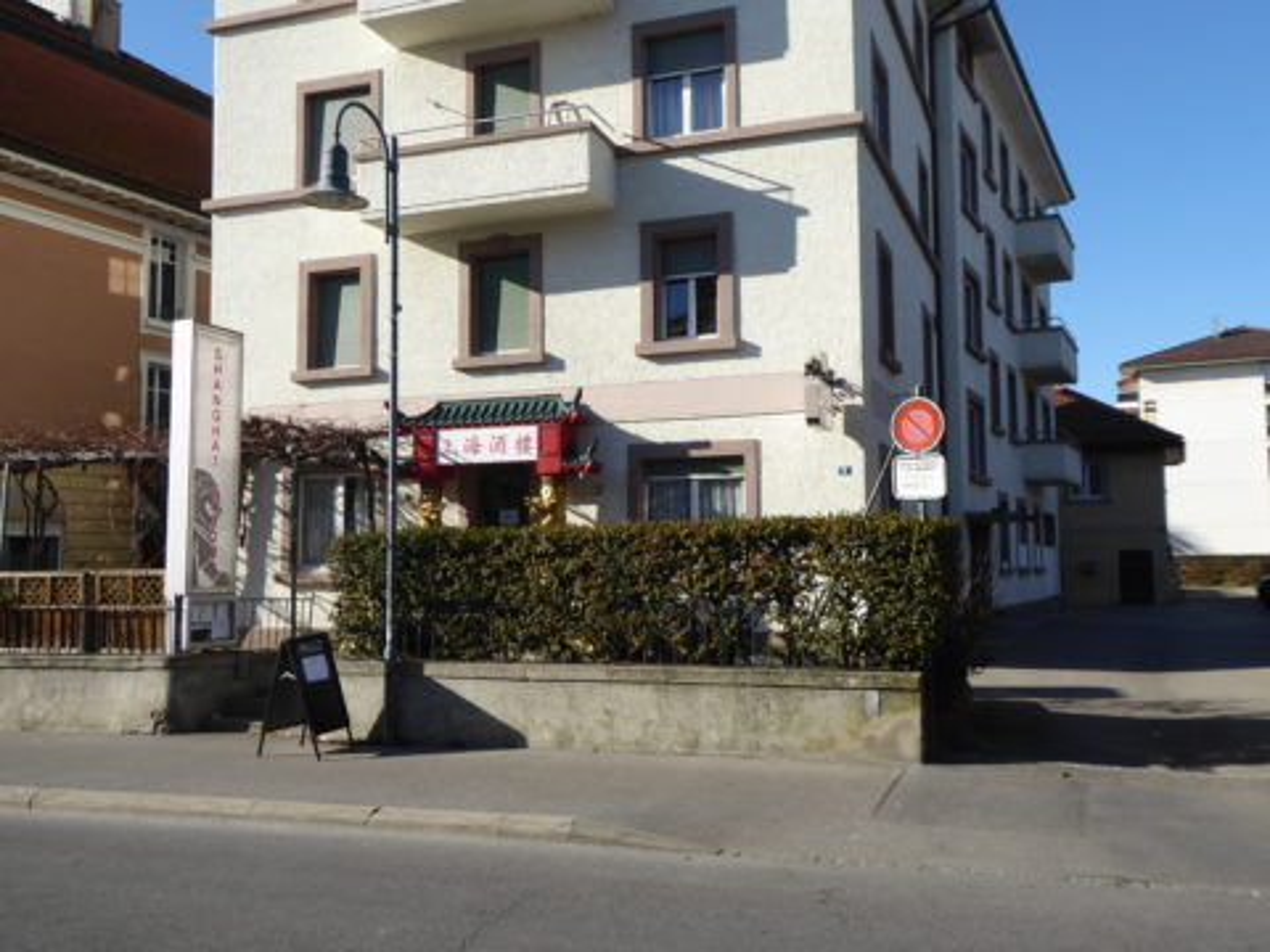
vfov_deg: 45.4
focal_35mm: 31
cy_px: 476
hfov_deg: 58.4
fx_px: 1137
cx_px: 635
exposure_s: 1/640
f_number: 3.5
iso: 80
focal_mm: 5.4
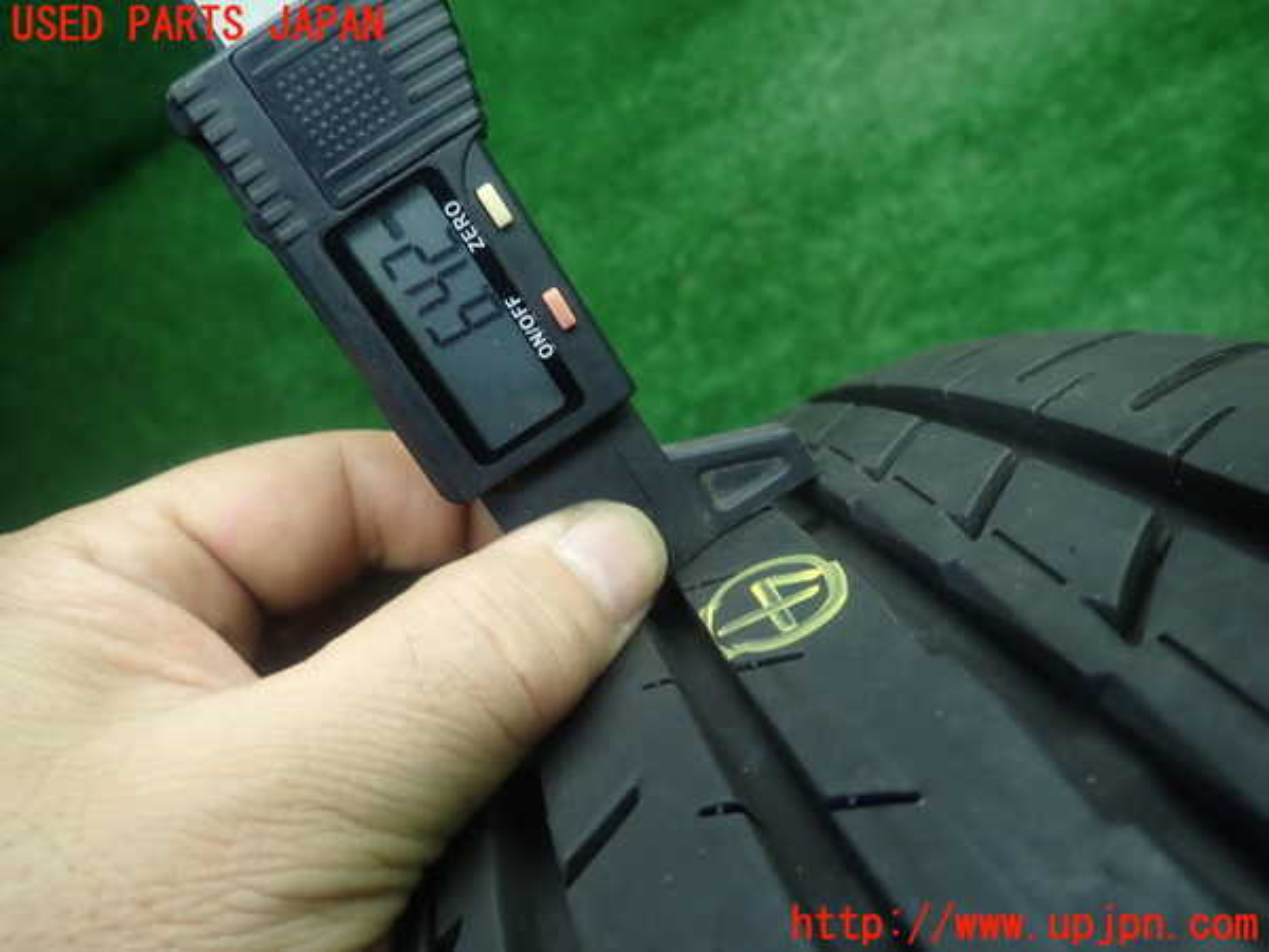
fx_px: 916
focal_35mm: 25
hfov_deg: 69.4
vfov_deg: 54.9
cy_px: 476
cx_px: 634
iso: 200
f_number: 2
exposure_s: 1/60
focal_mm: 4.5
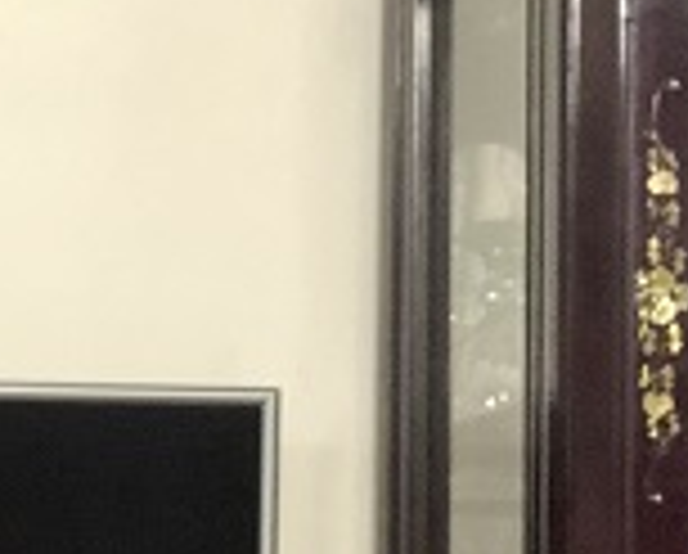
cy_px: 761
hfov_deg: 8.4
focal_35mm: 218
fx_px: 4447
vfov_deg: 7.0
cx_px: -639
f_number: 2.8
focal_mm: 6.6
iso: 800
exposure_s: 1/33
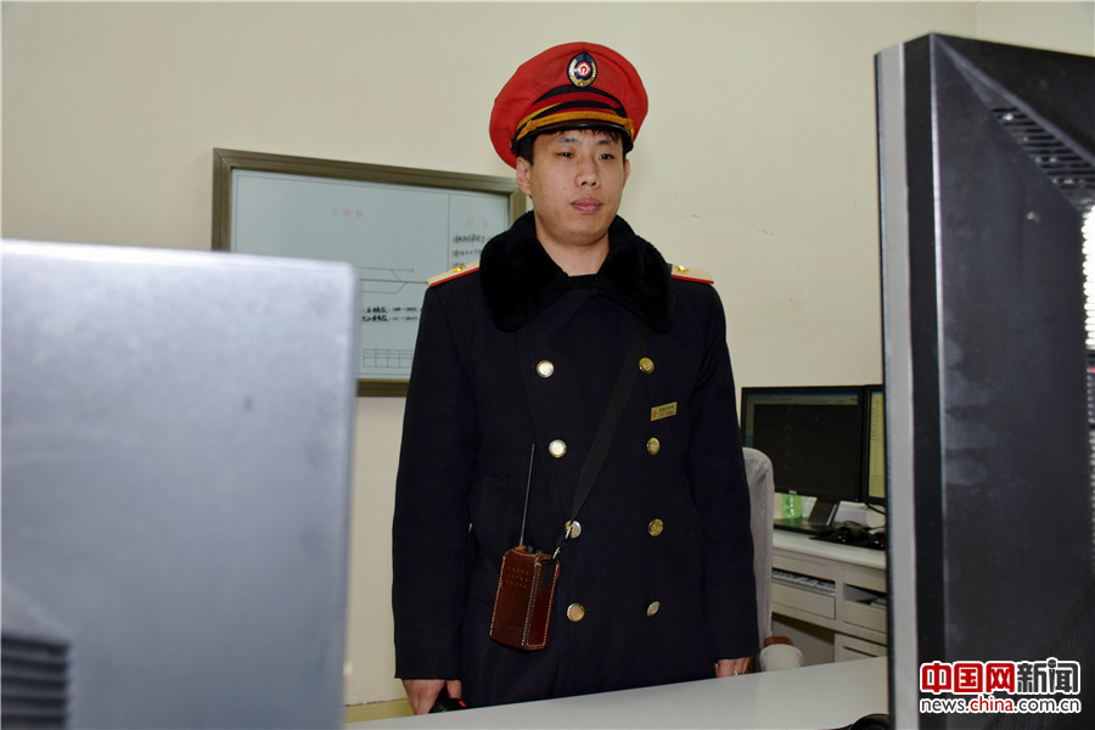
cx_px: 548
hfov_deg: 57.2
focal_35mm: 33
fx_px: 1004
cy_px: 365
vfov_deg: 40.0
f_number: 5.6
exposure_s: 1/60
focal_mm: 22
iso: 400
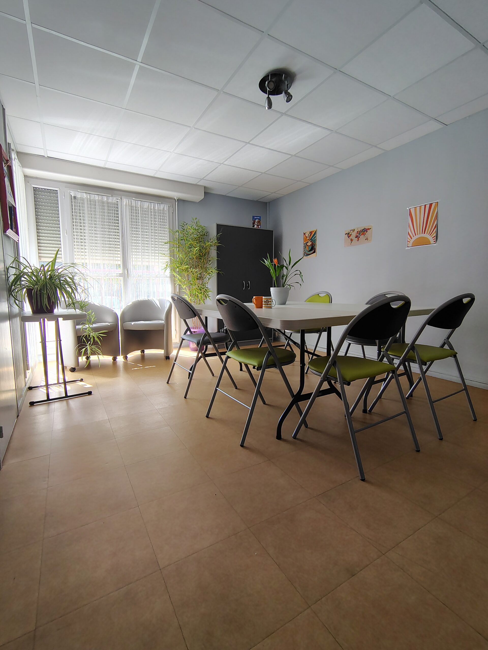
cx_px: 244
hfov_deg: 78.1
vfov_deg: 94.5
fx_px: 301
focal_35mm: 16
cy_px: 325
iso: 174
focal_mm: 2.13
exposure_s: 1/50
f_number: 2.2
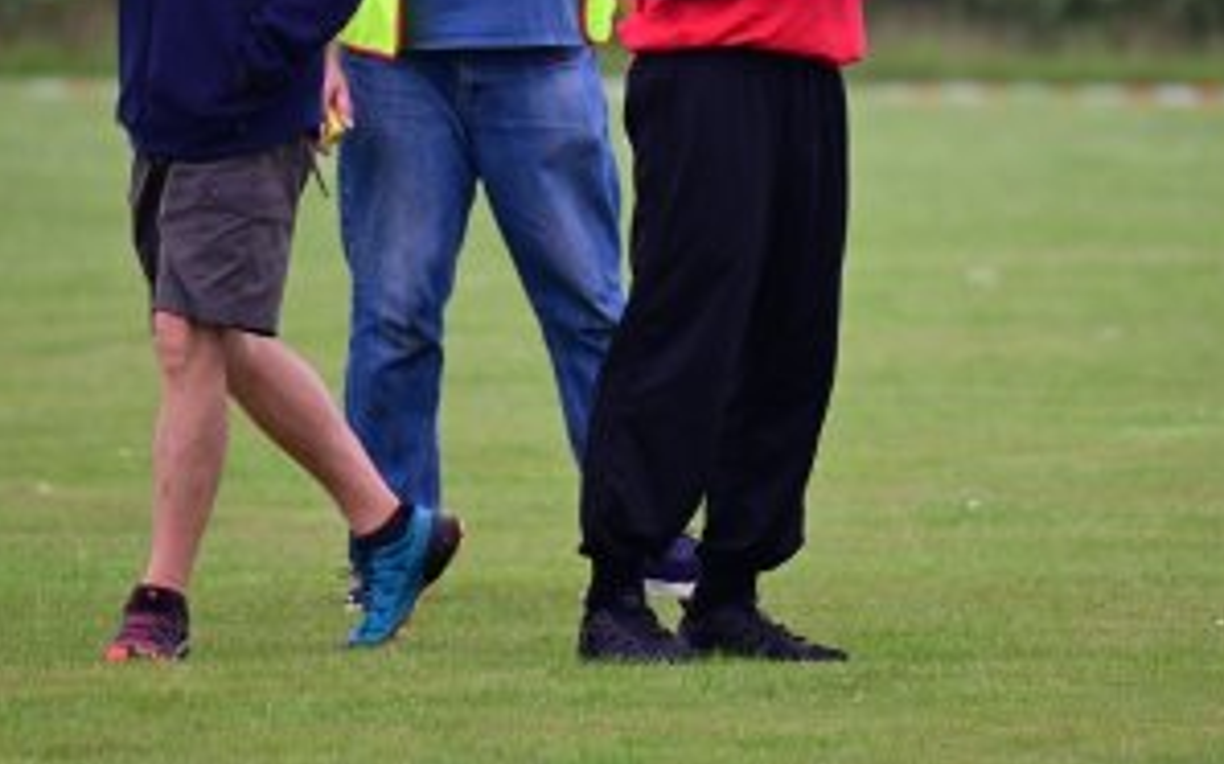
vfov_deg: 1.9
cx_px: 713
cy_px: 103
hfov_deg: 3.1
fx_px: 22675
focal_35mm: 680
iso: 1600
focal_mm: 400
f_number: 6.3
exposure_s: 1/1000
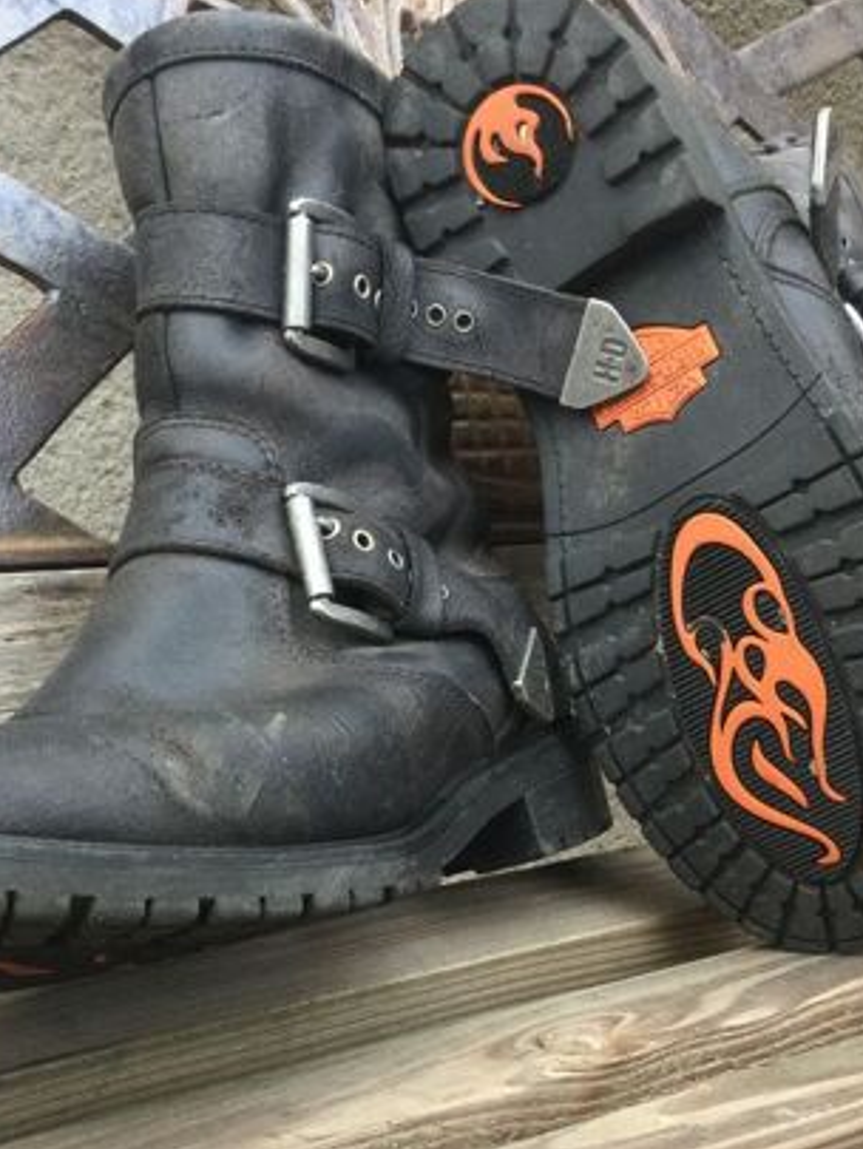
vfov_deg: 38.7
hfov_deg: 29.7
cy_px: 712
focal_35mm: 49
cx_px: 378
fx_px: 1628
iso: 64
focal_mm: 3.3
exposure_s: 1/33
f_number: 2.4
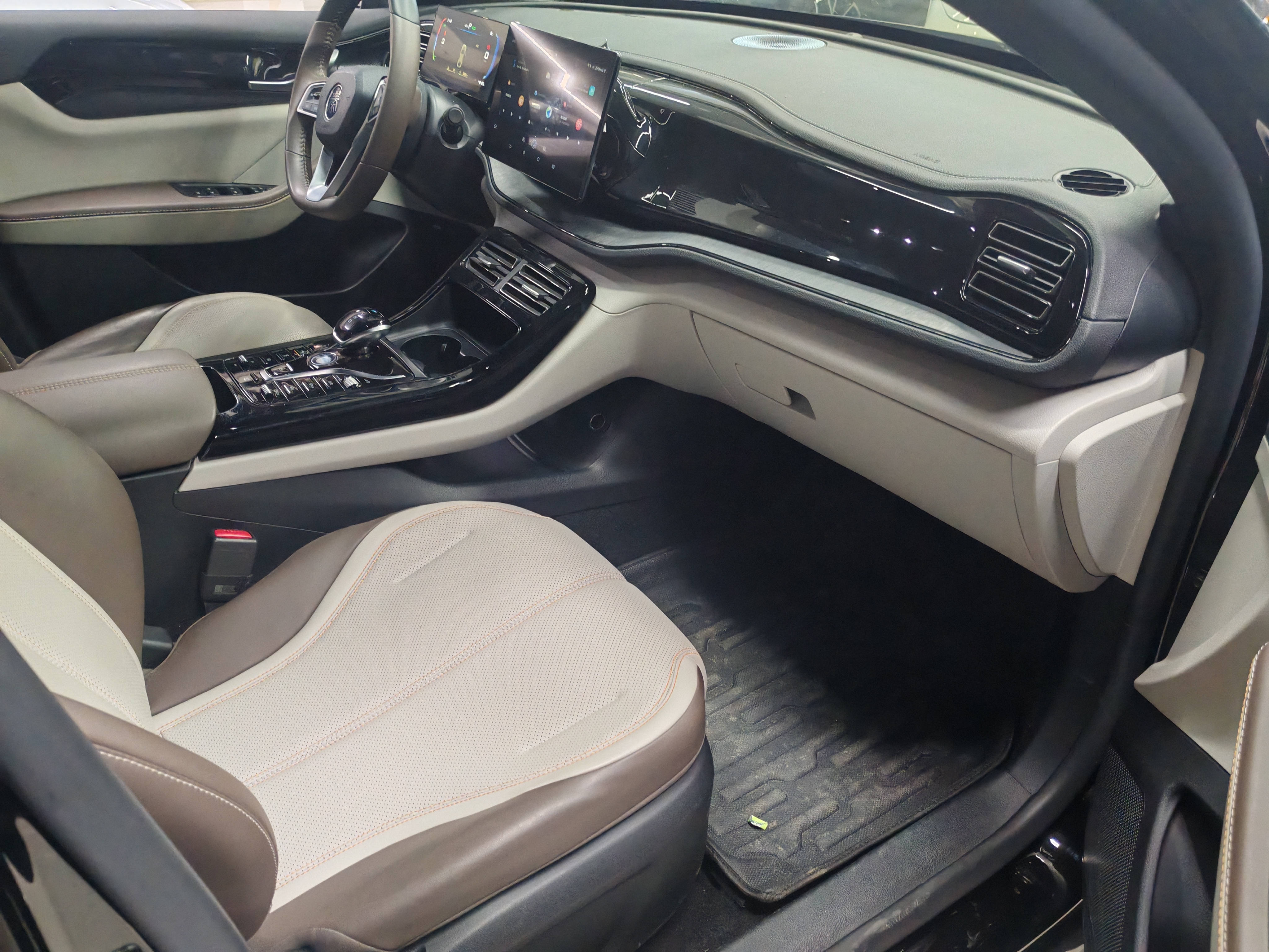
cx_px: 634
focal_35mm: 27
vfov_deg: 51.4
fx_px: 990
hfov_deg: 65.3
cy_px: 476
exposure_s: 1/33
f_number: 1.95
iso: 1250
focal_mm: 5.52
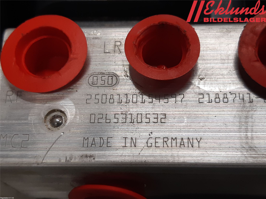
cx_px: 133
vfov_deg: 53.1
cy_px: 100
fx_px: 200
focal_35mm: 26
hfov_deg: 67.3
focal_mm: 3.93
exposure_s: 1/100
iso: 80
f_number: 1.7
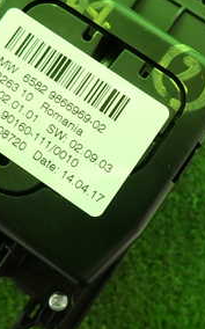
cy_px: 147
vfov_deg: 36.3
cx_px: 114
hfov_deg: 23.1
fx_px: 502
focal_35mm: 56
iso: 100
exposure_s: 1/80
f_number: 2
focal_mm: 4.5
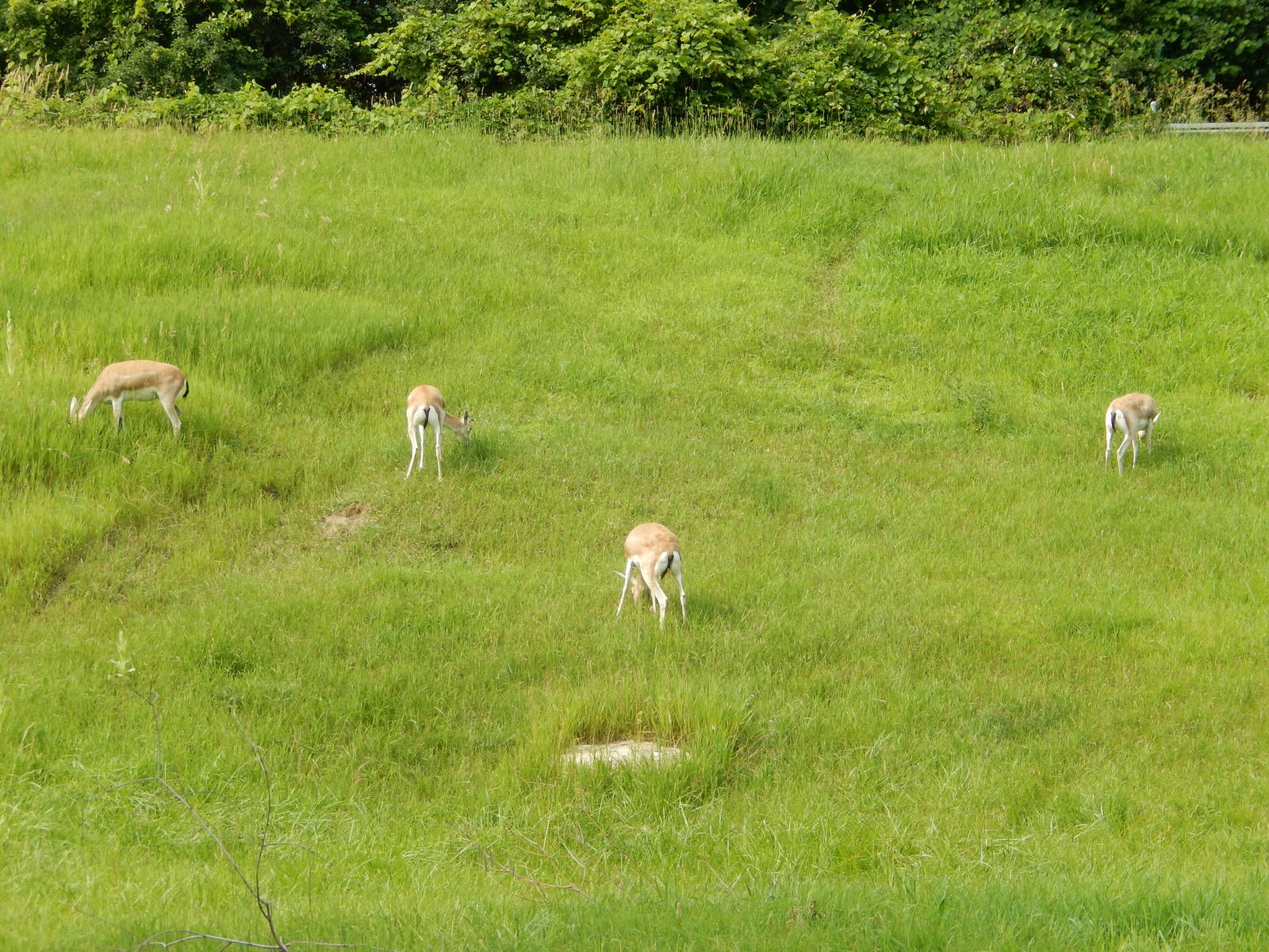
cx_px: 634
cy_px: 476
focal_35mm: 117
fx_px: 4289
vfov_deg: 12.7
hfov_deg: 16.8
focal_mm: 21
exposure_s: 1/250
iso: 125
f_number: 5.5
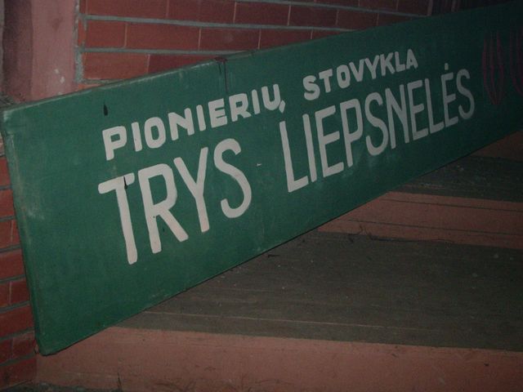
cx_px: 262
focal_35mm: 50
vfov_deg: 29.1
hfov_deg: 38.2
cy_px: 196
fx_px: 755
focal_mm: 8.2
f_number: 3.1
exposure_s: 1/50
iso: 200
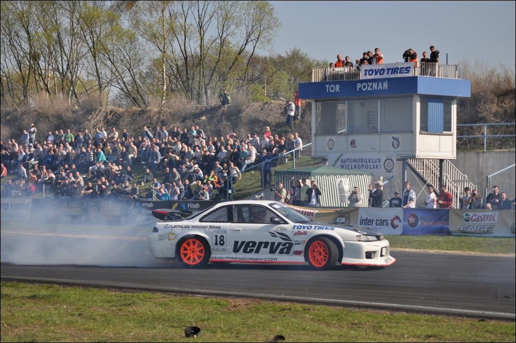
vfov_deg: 12.2
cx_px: 258
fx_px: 1611
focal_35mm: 112
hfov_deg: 18.2
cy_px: 172
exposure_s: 1/1250
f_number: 5.6
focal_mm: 75
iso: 200
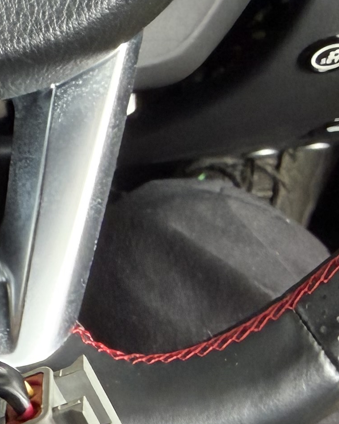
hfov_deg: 14.7
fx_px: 1254
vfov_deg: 18.2
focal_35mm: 100
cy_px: 509
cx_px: -99
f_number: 2.2
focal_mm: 2.22
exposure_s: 1/100
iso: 320
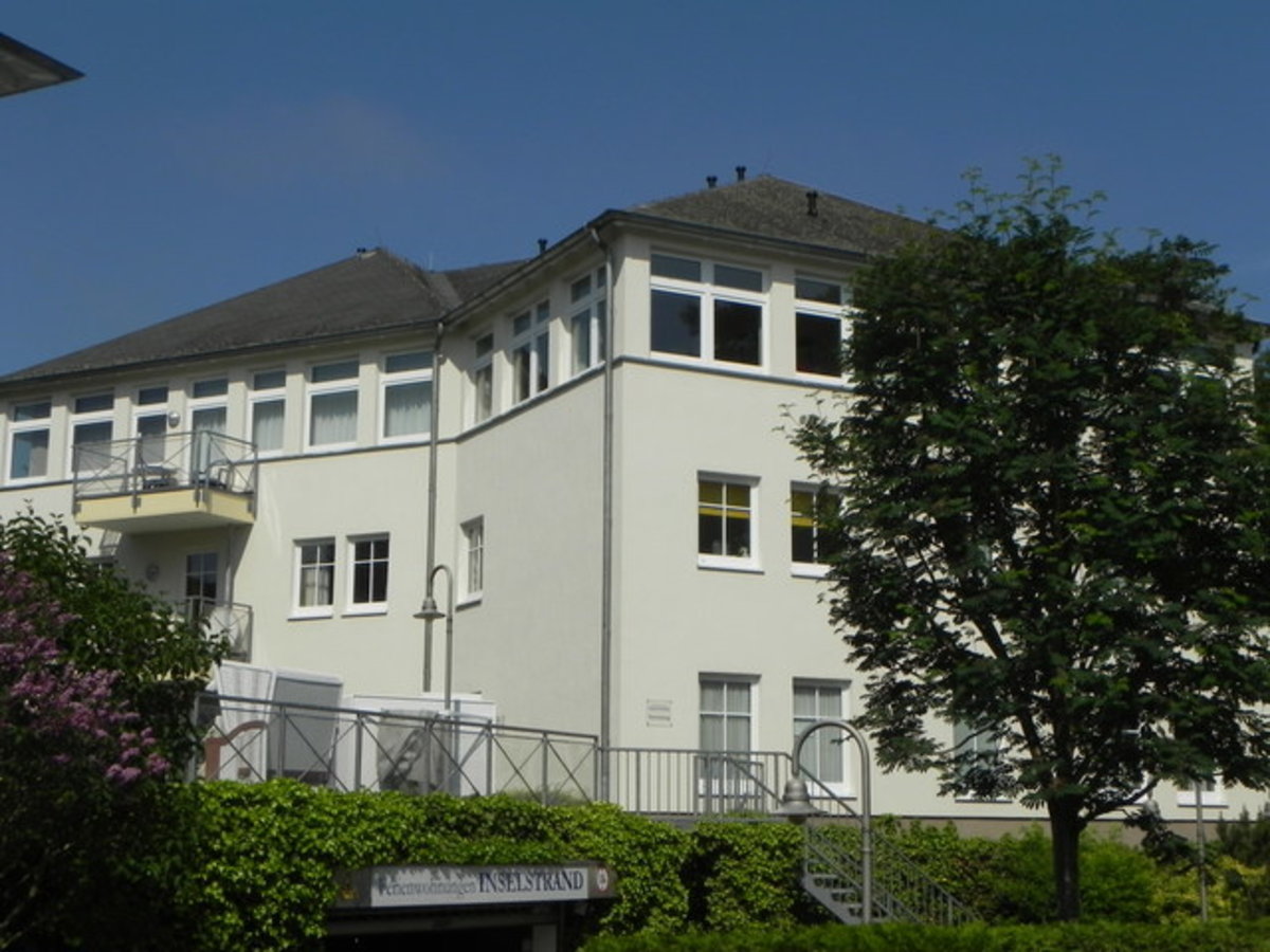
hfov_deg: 36.8
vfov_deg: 28.0
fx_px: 1908
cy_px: 476
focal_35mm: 52
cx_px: 635
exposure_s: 1/1000
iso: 160
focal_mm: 9.2
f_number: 8
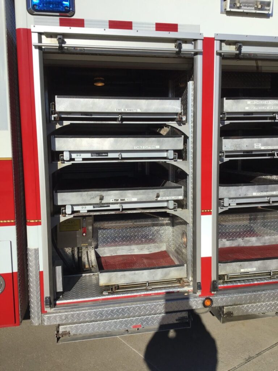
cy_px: 186
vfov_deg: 58.4
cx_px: 139
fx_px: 332
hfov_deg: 45.4
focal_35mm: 31
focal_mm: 3.3
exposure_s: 1/2331
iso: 25
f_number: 2.4
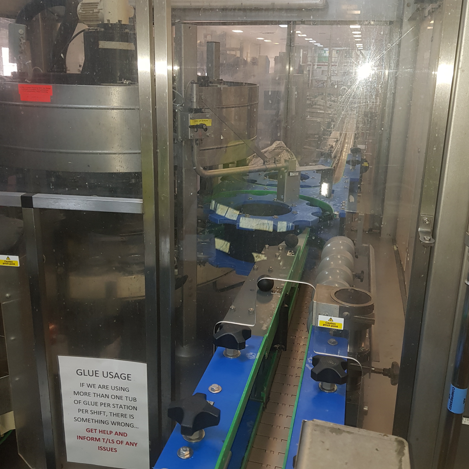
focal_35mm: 31
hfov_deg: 52.5
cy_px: 195
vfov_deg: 52.3
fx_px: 475
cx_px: 234
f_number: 1.7
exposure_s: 1/33
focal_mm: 4.3
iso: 100
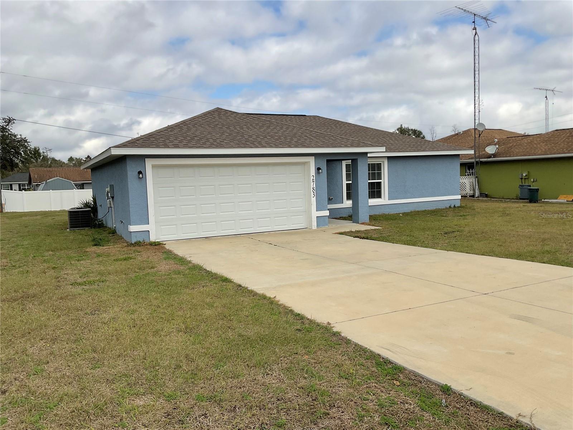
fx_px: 480
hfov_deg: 61.7
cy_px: 215
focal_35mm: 29
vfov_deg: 48.2
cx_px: 286
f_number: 1.8
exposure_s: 1/2801
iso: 16
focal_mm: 3
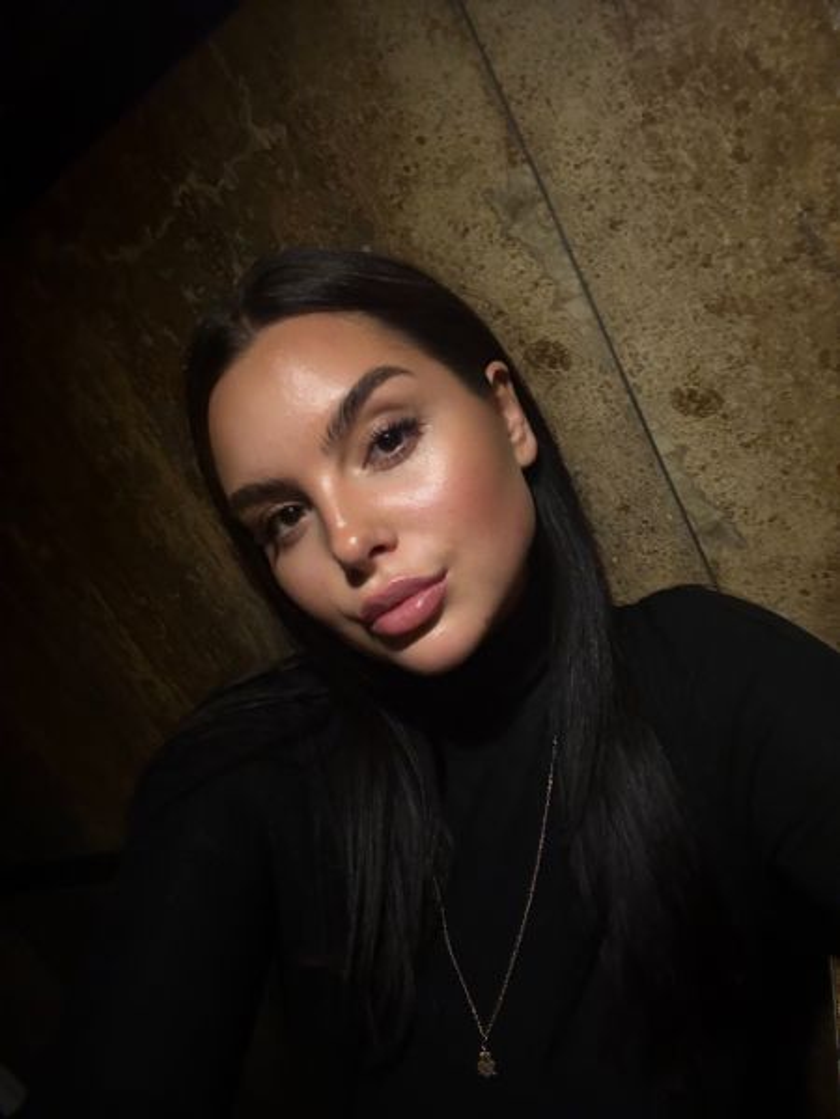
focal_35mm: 23
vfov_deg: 73.9
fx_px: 744
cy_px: 560
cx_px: 420
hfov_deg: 58.9
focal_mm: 2.69
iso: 320
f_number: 1.9
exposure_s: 1/25
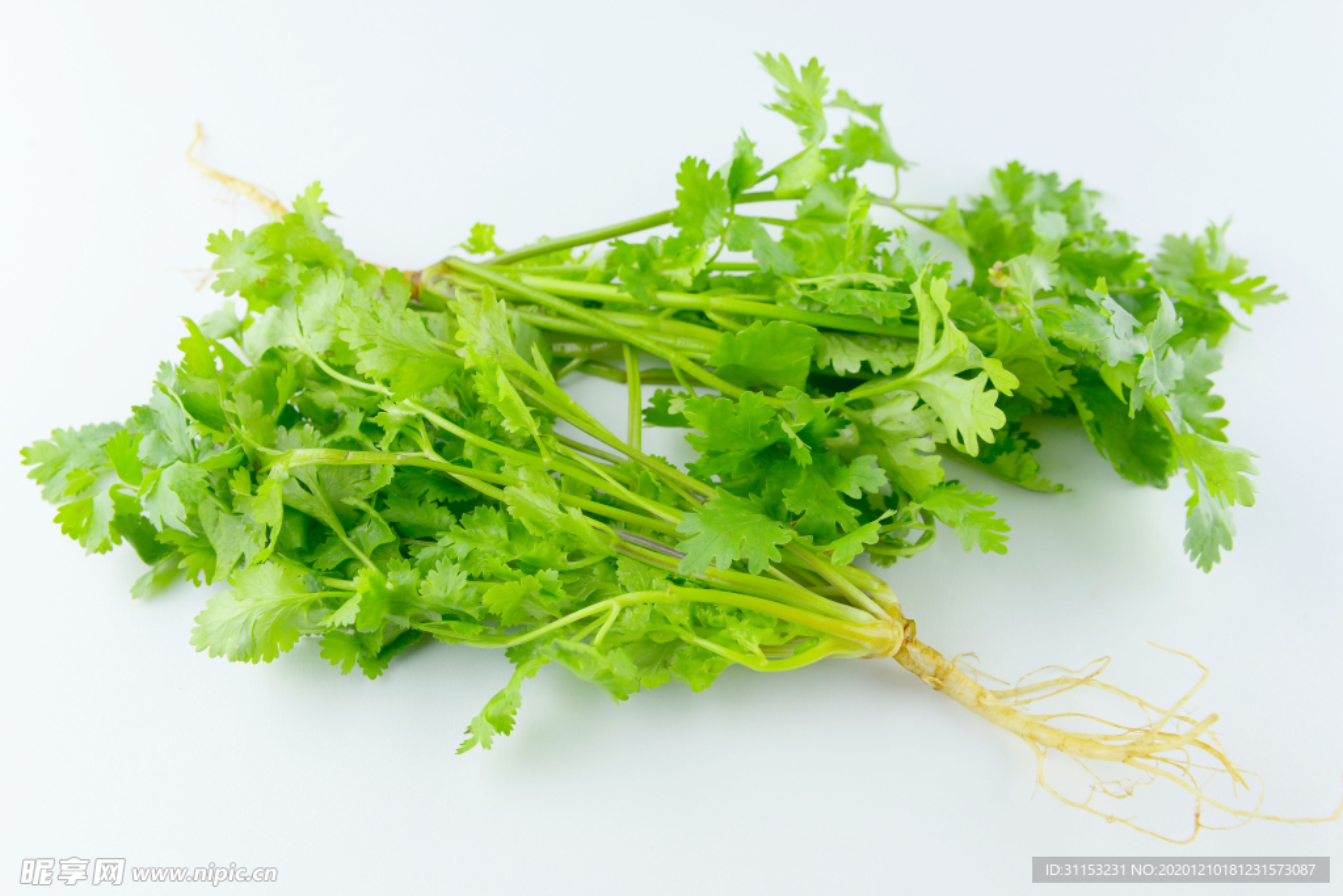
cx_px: 672
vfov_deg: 35.1
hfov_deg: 50.7
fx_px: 1418
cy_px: 448
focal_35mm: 38
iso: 320
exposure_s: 1/125
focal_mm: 38
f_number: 9
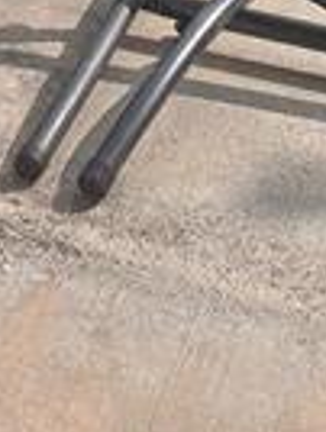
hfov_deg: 9.8
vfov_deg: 11.6
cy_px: -561
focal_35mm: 143
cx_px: -287
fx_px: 1790
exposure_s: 1/480
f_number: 2
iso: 32
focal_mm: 4.6
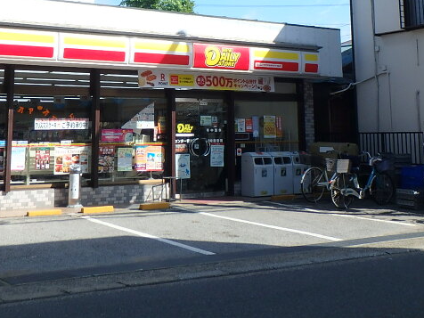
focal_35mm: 58
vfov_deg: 24.5
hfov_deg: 33.2
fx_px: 710
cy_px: 32
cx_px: 203
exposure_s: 1/500
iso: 125
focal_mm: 5.2
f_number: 4.6
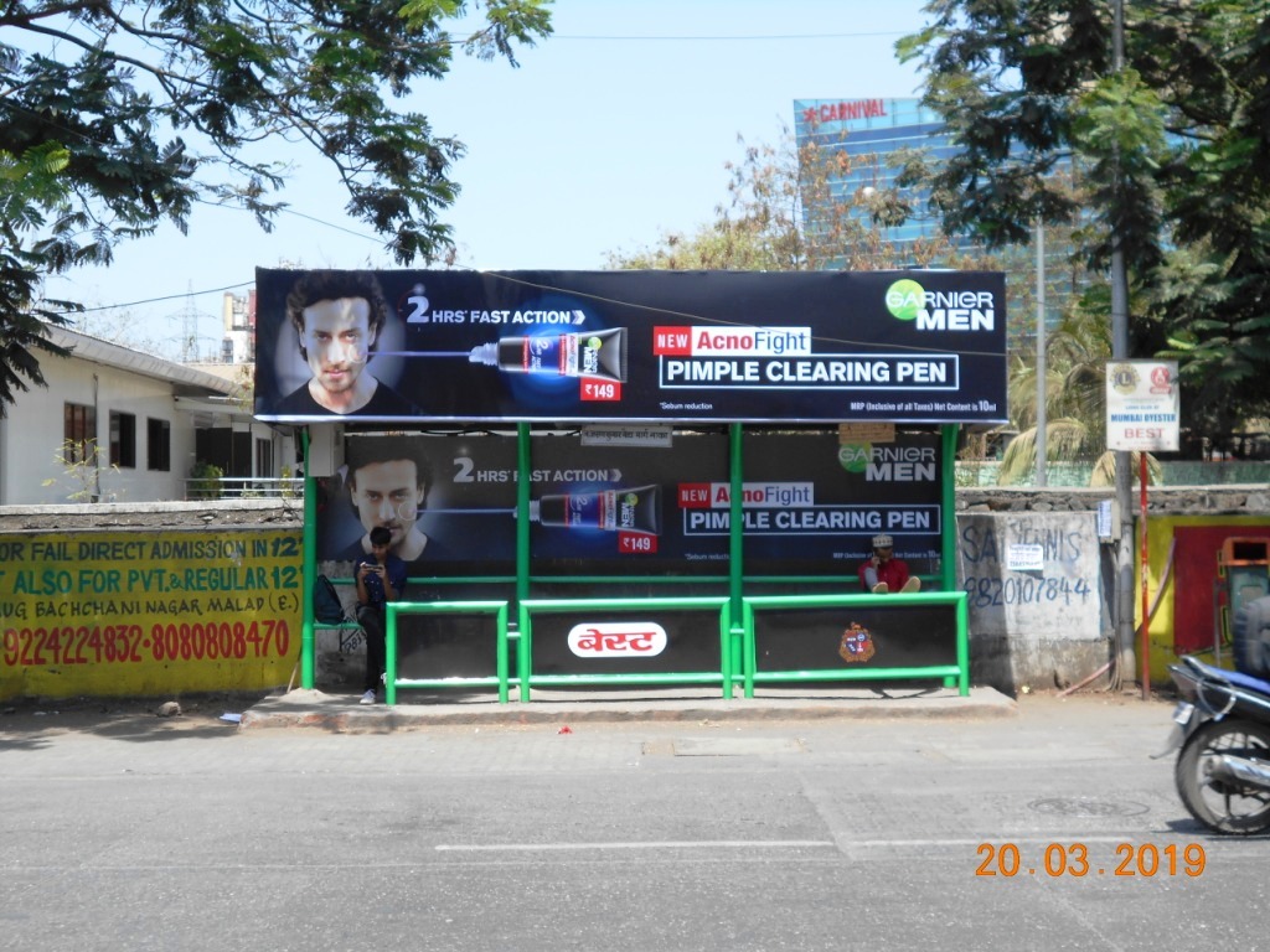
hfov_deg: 38.2
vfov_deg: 29.1
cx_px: 635
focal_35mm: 50
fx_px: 1834
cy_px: 476
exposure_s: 1/250
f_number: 4.5
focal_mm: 8.8
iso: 80
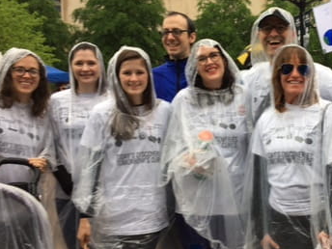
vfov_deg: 27.0
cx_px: 260
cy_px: 143
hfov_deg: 34.6
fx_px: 518
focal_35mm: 54
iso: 25
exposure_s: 1/60
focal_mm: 4.15
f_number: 2.2
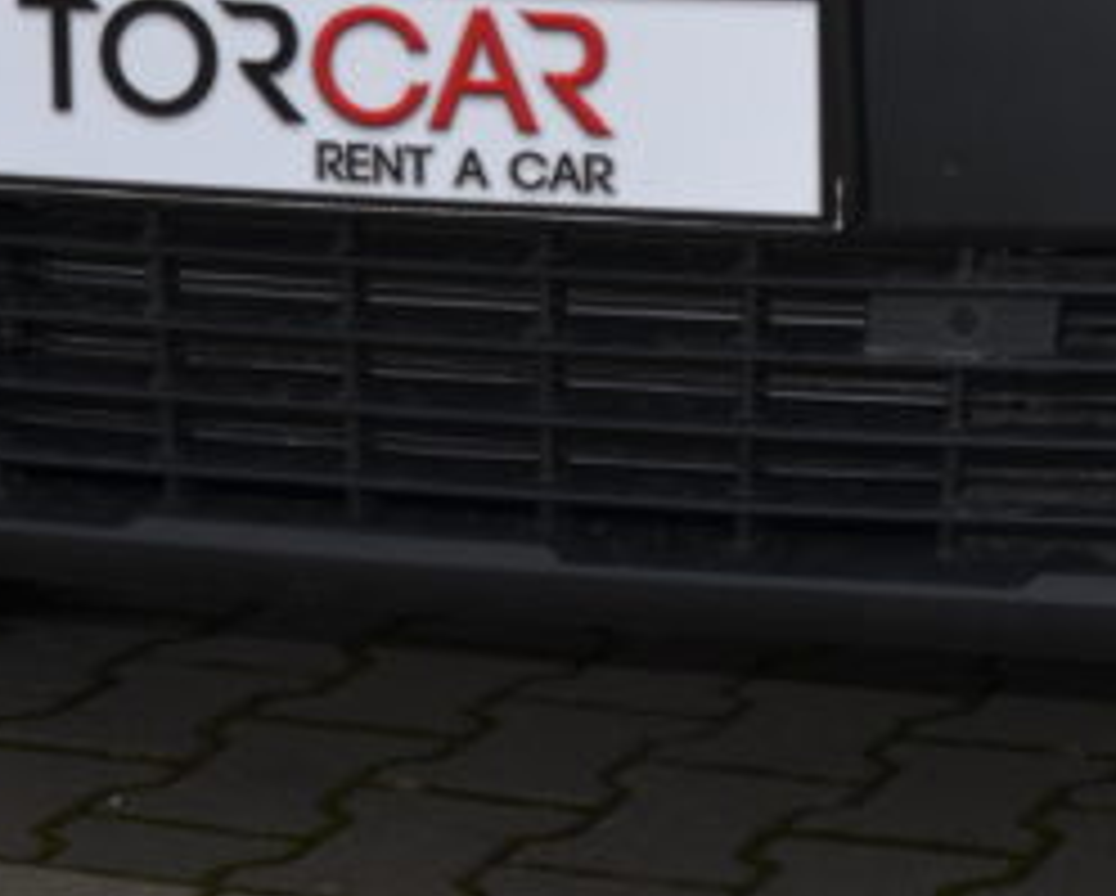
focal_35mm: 139
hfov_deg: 13.7
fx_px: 4596
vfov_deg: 10.8
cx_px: 1008
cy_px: -351
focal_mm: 24
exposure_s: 1/200
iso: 100
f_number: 6.3
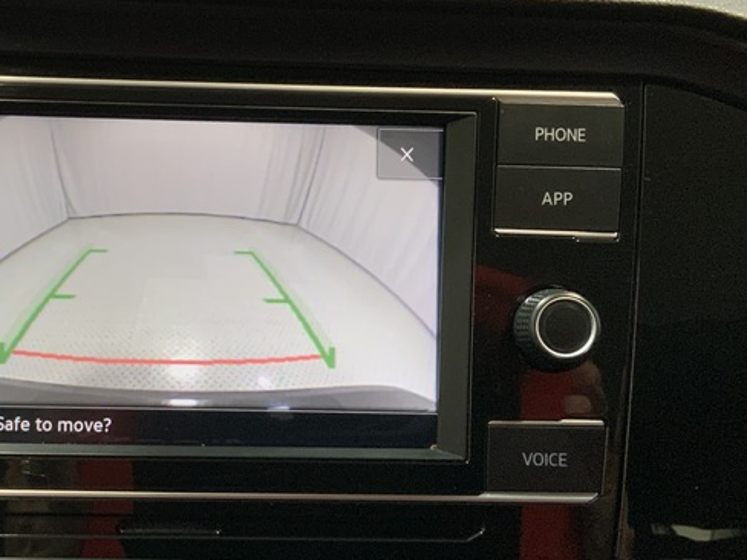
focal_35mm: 57
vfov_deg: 25.7
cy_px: 291
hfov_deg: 33.2
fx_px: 1230
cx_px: 197
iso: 250
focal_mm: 3
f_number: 1.8
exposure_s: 1/60
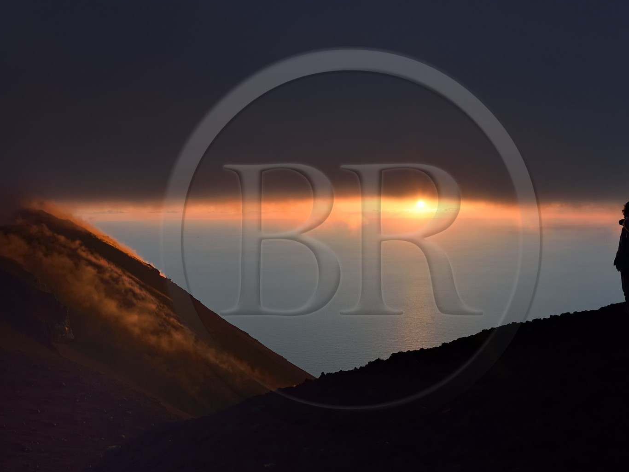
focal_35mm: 27
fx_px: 491
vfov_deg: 51.4
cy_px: 240
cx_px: 350
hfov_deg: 65.1
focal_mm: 24
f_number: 7.1
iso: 400
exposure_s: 1/400
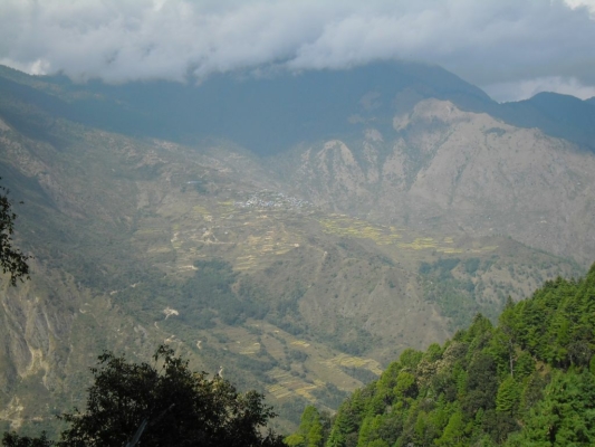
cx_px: 298
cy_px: 224
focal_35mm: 53
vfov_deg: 27.5
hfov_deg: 36.2
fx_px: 911
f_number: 4.1
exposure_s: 1/663
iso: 80
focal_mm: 9.4
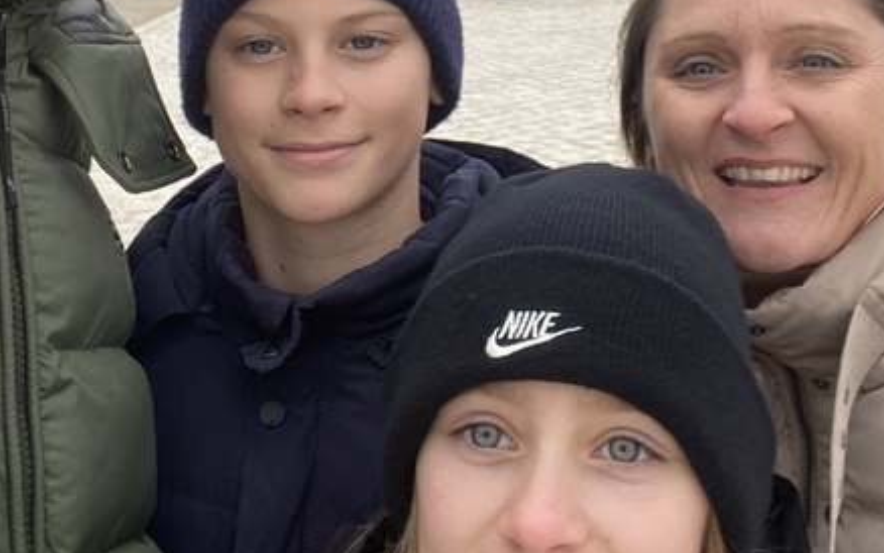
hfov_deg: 35.6
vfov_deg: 21.4
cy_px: -83
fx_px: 1374
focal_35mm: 57
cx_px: 513
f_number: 2.2
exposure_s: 1/122
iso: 32
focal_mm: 2.71
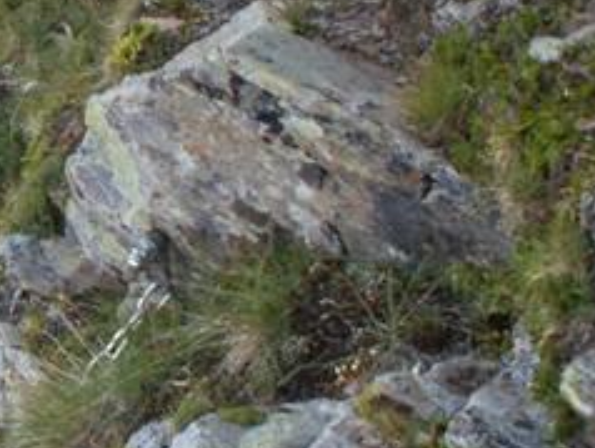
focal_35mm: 94
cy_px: 63
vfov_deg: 15.6
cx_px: -180
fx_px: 1617
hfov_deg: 19.3
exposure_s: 1/30
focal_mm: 5.86
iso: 50
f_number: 3.5
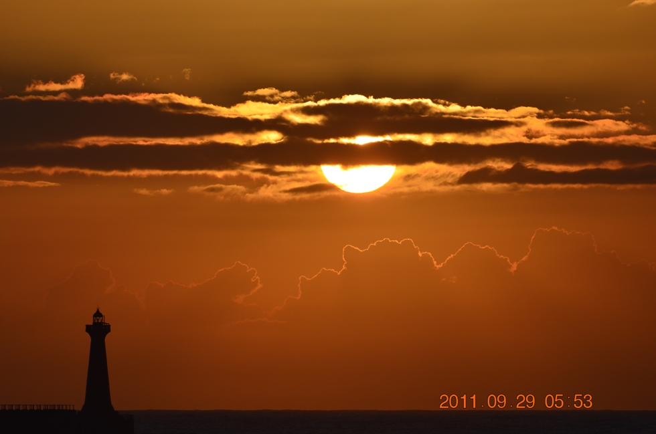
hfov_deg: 4.6
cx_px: 328
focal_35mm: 450
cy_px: 217
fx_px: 8183
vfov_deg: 3.0
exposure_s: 1/1250
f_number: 9
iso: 100
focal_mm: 300
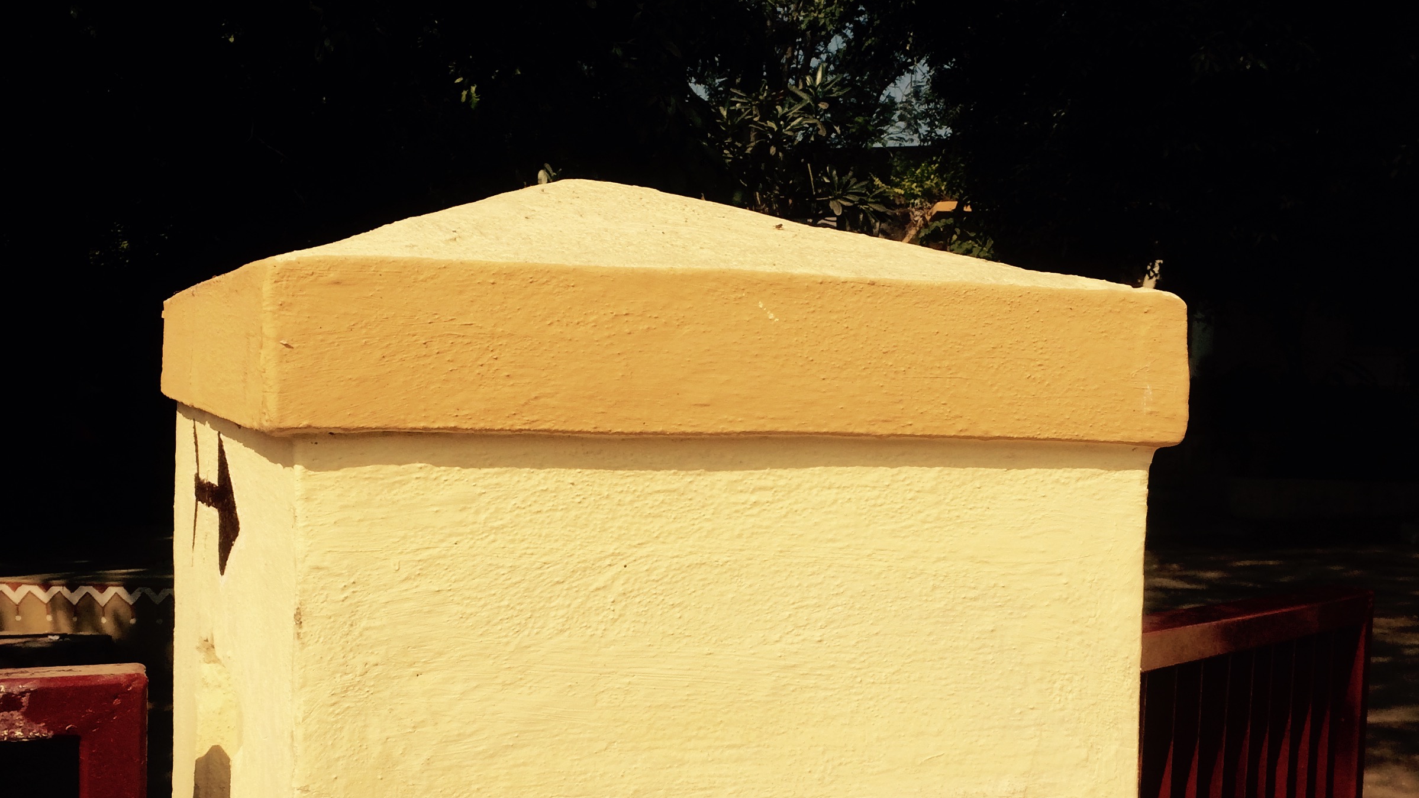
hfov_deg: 47.4
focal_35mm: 43
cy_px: 493
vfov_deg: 27.6
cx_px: 705
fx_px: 1618
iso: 32
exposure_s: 1/2415
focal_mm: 4.15
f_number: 2.2
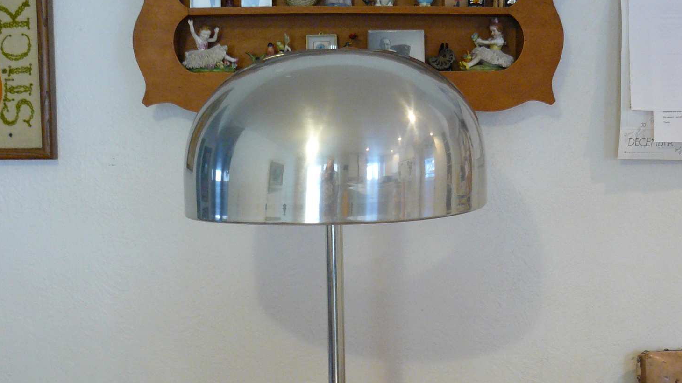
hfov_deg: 37.8
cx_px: 349
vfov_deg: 21.7
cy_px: 264
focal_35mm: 55
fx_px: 995
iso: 200
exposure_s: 1/15
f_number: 2.8
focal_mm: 6
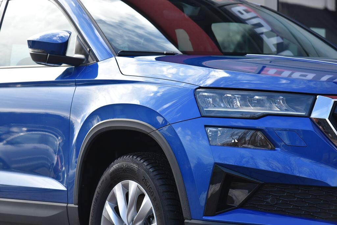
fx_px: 1124
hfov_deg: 17.1
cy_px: 112
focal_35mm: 120
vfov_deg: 11.4
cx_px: 168
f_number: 7.1
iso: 500
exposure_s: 1/200
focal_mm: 120
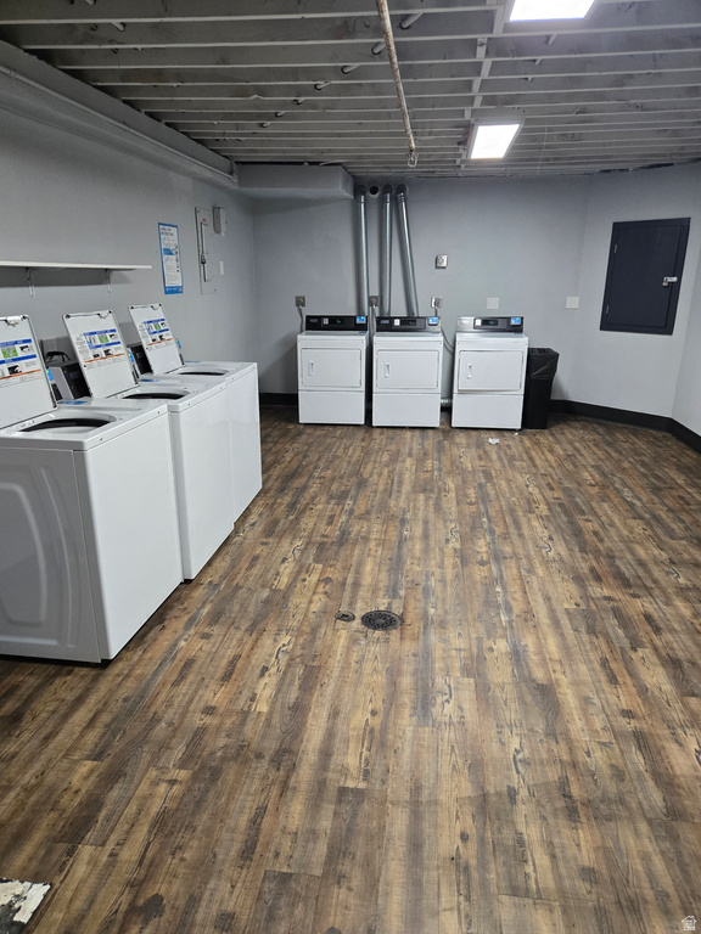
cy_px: 467
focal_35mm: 23
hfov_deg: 58.9
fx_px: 621
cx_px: 350
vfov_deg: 73.9
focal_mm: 5.4
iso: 400
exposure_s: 1/120
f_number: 1.8
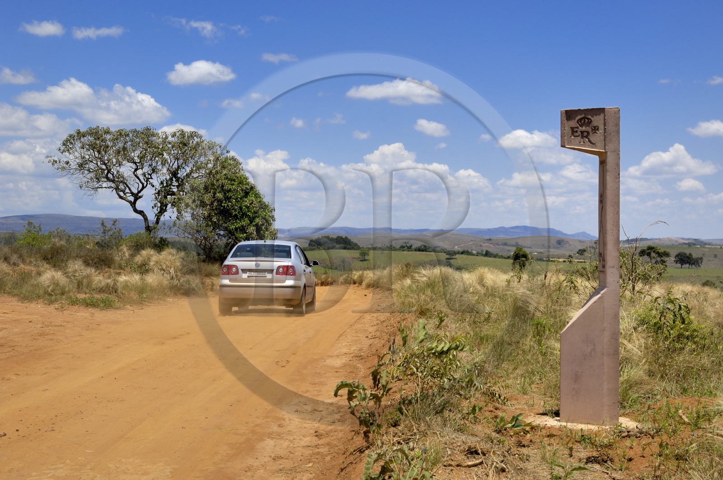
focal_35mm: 57
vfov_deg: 23.7
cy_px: 240
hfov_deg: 35.1
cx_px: 362
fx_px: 1143
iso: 100
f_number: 13
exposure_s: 1/160
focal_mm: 38
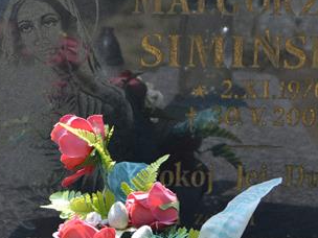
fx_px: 1837
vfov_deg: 7.4
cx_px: 185
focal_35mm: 200
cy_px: 117
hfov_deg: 9.9
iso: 100
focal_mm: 66
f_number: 5.6
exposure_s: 1/125
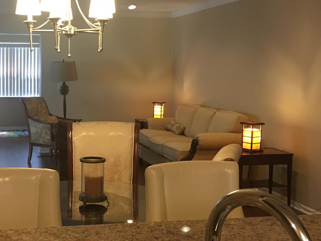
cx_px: 93
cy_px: 110
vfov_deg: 27.5
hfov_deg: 35.6
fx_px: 491
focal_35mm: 53
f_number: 2.2
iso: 125
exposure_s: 1/30
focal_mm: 4.15
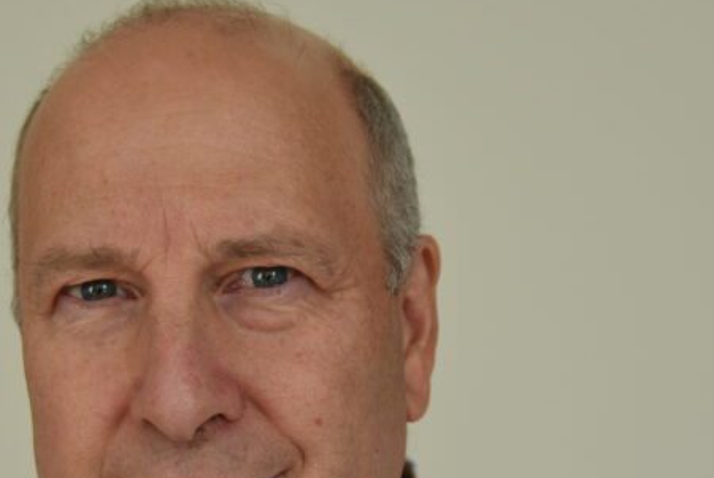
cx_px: 308
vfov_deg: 8.4
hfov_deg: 12.5
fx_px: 3256
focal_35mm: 164
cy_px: 418
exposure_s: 1/125
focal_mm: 82
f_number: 5
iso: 400
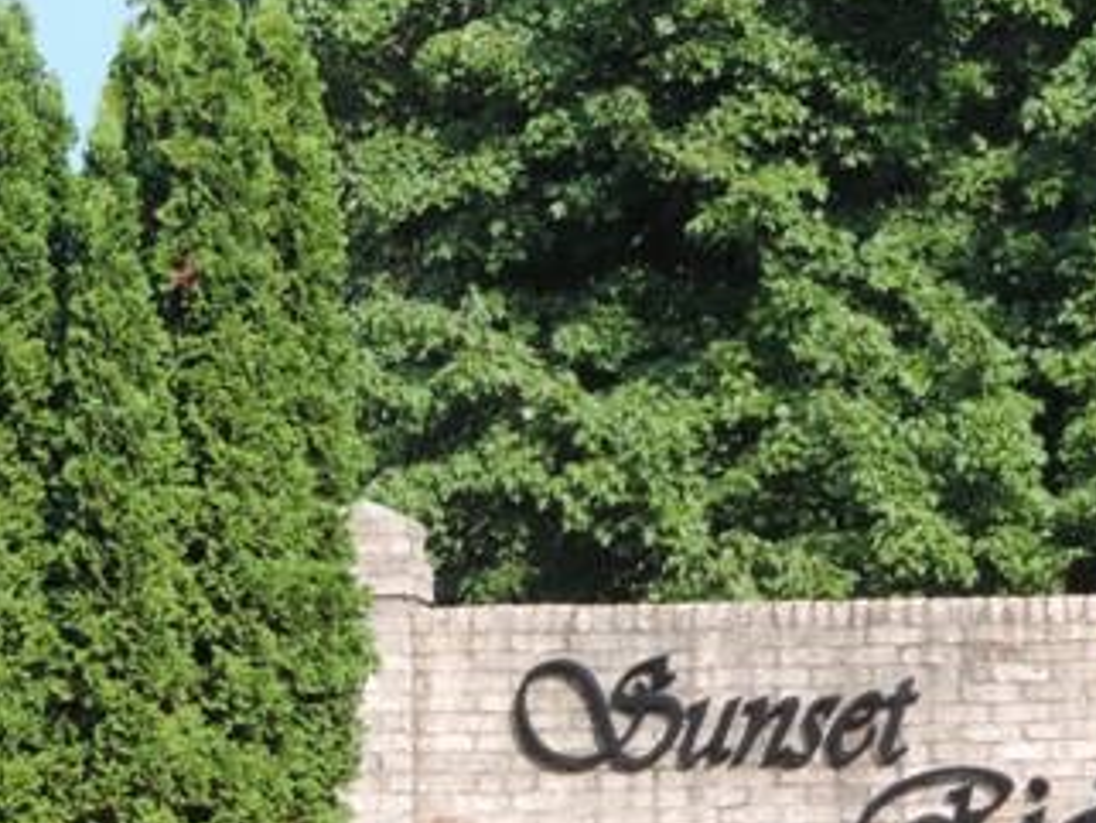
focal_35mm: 239
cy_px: 560
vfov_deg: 6.2
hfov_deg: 8.3
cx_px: 758
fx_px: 7570
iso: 80
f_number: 4.2
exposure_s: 1/250
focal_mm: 21.4
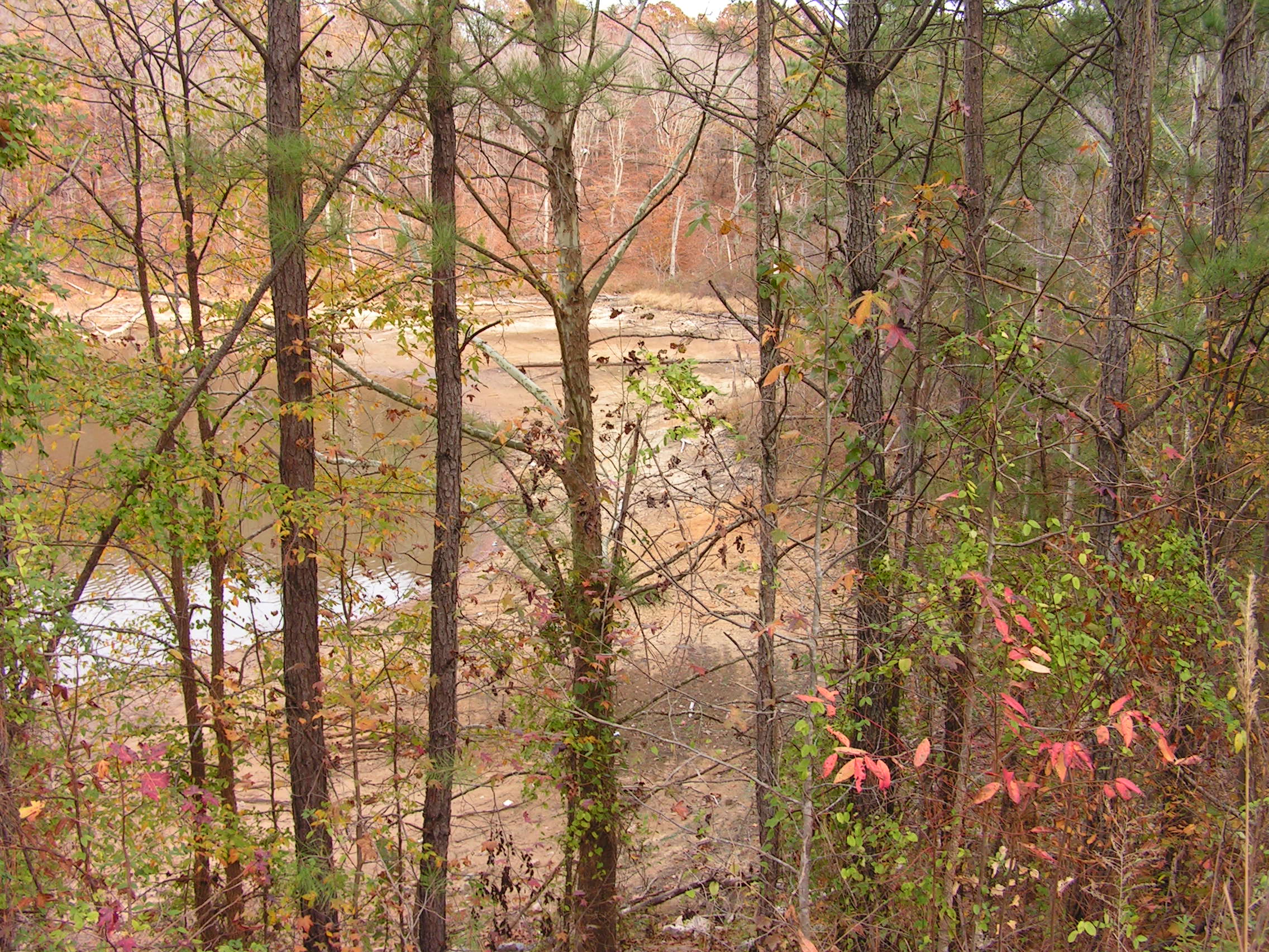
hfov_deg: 49.0
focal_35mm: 38
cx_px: 634
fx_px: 1393
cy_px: 476
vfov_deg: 37.7
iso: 50
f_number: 4
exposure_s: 1/40
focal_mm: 6.3
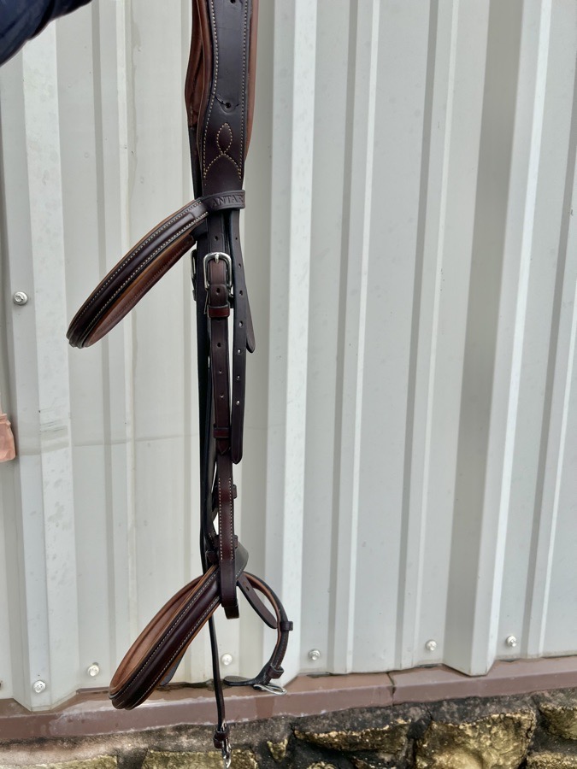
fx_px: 578
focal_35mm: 26
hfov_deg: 53.1
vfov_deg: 67.3
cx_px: 288
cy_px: 384
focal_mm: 5.7
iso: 50
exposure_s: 1/1431
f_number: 1.5
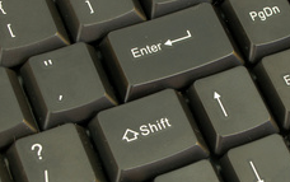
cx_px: 218
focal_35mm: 142
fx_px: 1123
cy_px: 94
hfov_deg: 14.6
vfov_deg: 9.3
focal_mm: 50
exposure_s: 1.6
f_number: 11
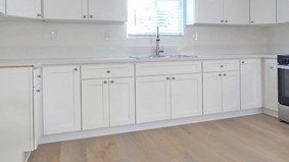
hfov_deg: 59.8
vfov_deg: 36.2
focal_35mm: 32
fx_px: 245
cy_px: 51
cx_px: 189
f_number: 1.9
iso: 640
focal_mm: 2.2
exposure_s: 1/60
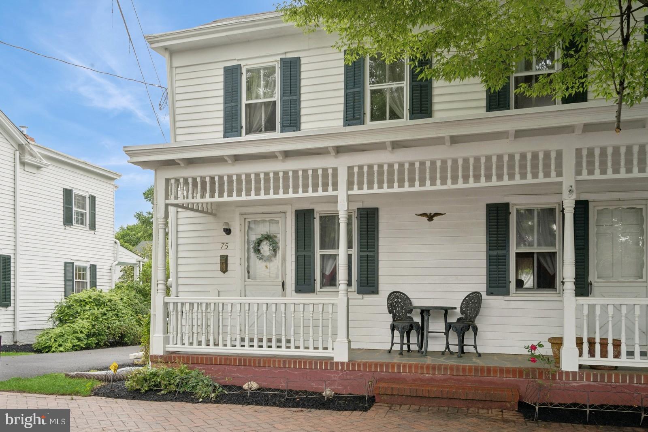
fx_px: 522
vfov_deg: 44.9
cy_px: 216
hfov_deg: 63.7
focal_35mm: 29
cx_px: 324
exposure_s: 1/80
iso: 200
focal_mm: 29
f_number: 11
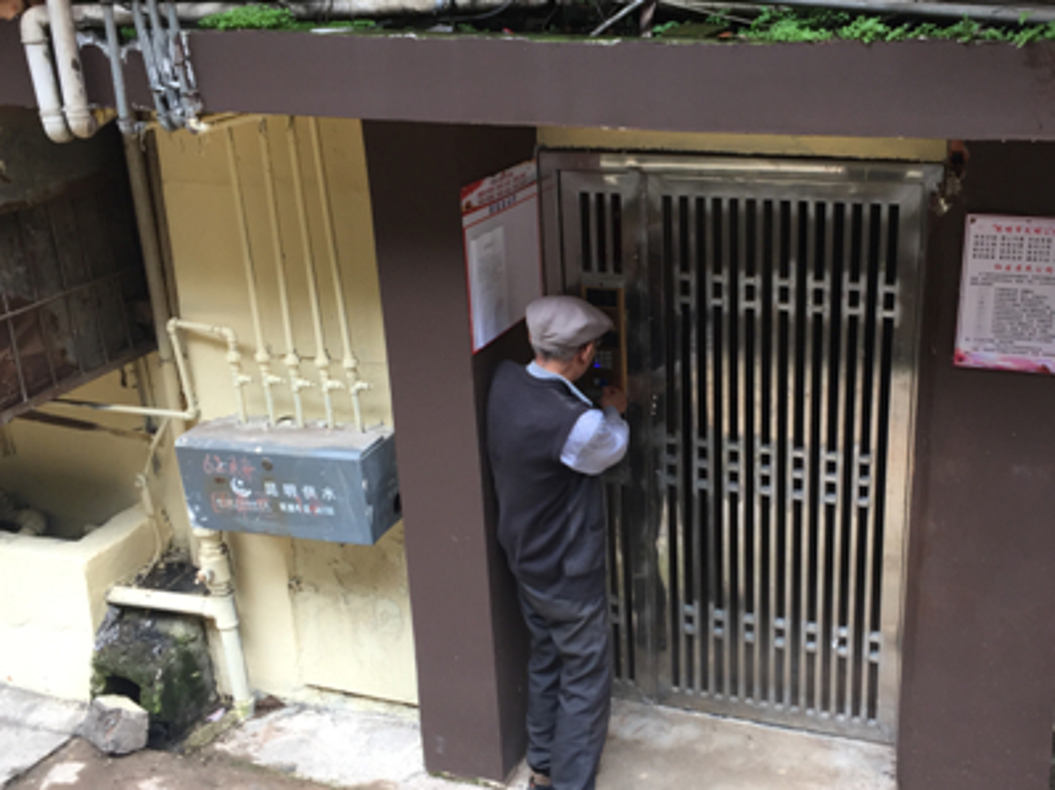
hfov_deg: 46.4
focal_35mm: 40
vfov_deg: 35.9
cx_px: 664
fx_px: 1219
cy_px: 399
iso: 40
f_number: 2.2
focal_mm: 4.15
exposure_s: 1/100
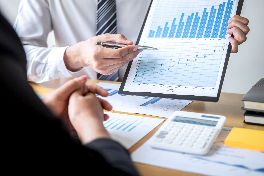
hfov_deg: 37.5
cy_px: 88
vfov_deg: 25.5
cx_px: 132
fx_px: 389
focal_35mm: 53
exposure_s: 1/80
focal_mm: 35
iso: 250
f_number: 2
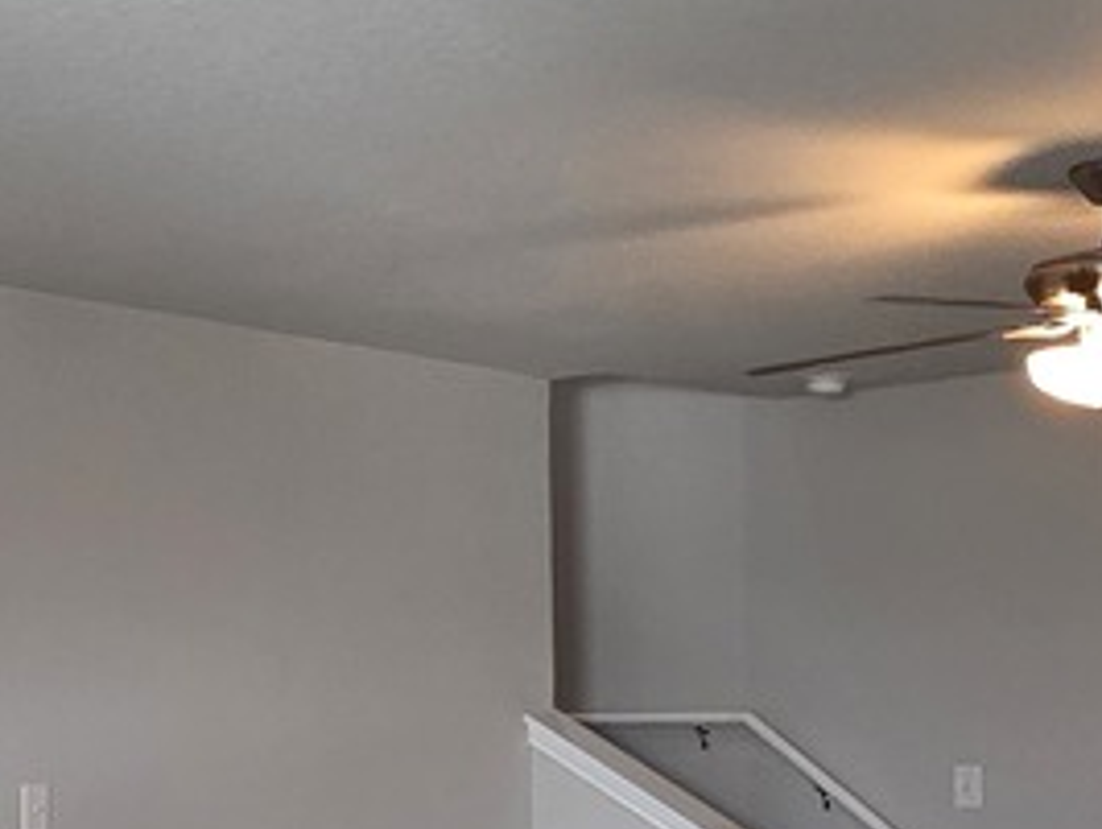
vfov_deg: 20.6
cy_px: 738
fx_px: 2231
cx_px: 62
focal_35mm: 70
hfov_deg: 26.6
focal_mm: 2.2
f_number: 1.9
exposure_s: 1/120
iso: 200
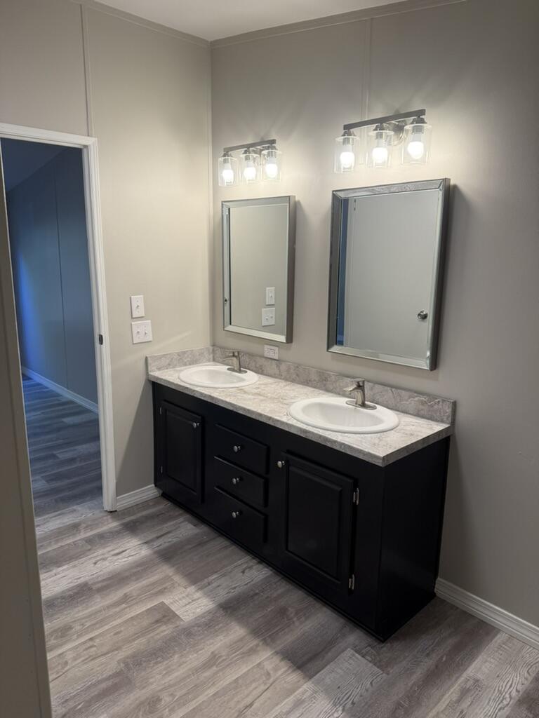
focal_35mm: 24
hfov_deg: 56.8
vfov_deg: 71.6
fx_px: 498
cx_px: 270
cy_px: 359
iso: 80
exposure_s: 1/120
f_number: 1.78
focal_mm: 6.76
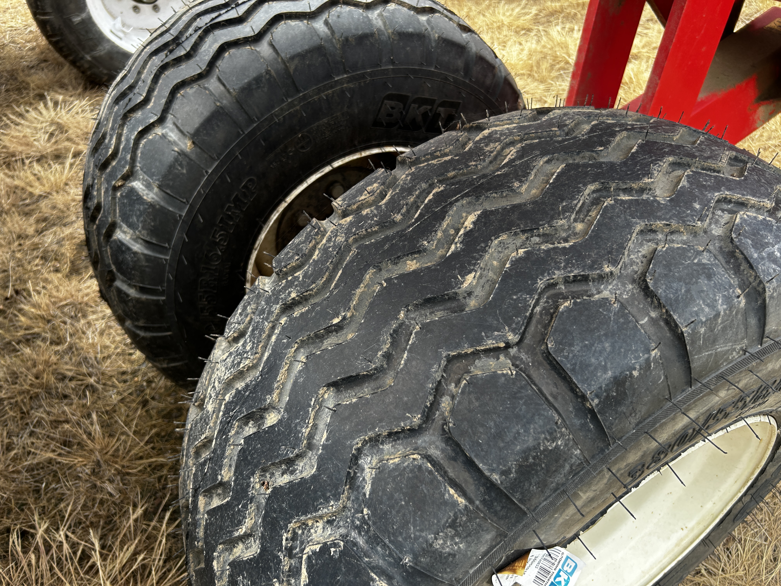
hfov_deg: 67.3
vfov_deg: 53.1
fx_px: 587
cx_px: 390
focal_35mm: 26
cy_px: 293
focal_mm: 5.7
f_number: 1.5
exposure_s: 1/478
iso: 50
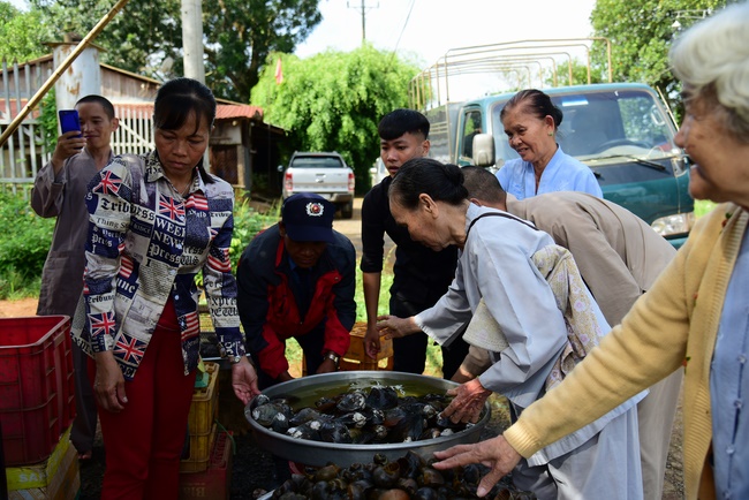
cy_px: 250
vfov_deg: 42.4
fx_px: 645
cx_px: 374
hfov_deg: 60.3
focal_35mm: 31
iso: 320
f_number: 4
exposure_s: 1/640
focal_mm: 31
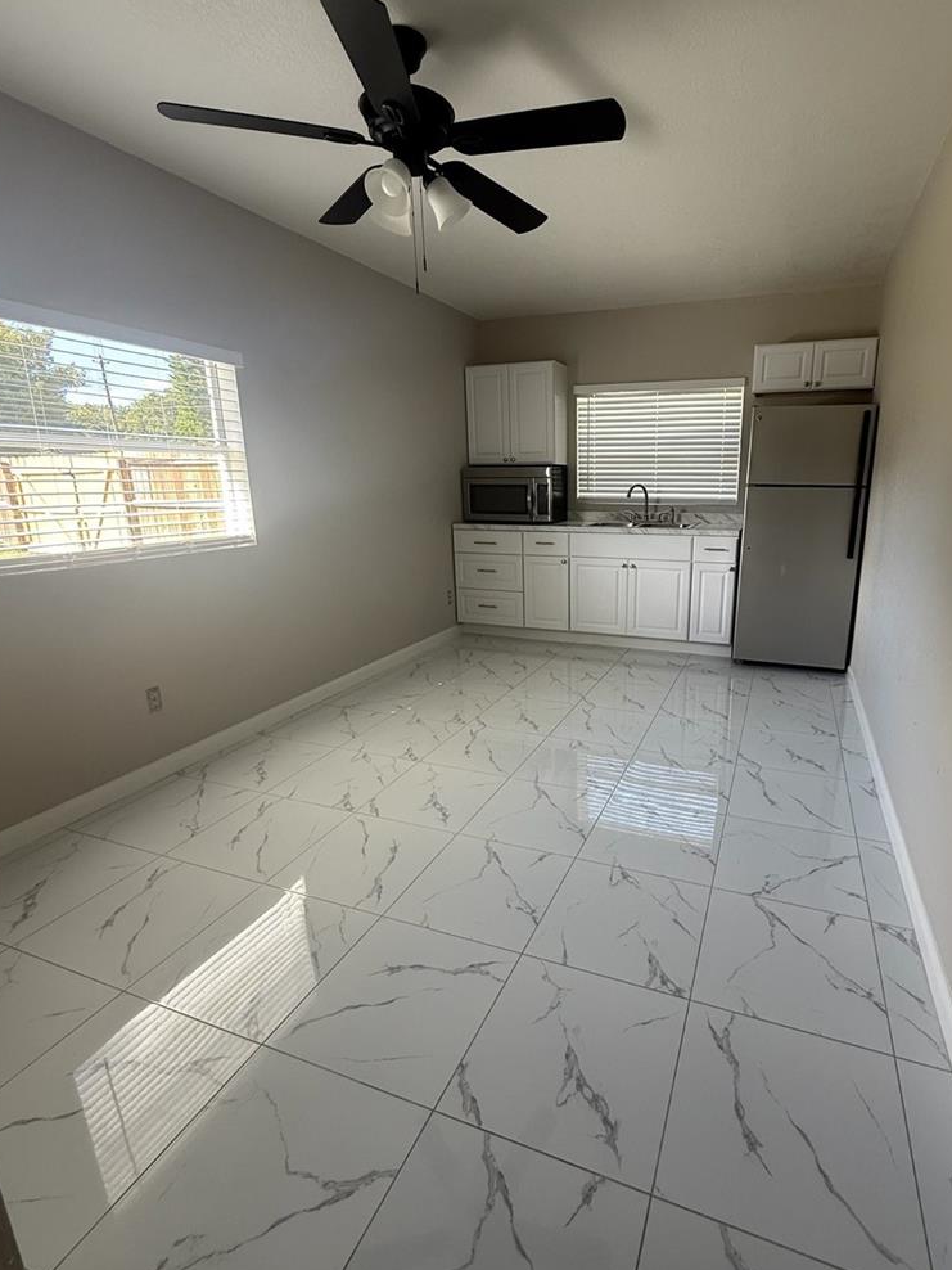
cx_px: 559
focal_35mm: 17
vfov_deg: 91.0
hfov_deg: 74.1
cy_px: 638
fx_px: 623
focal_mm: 2.22
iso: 80
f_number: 2.2
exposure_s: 1/99
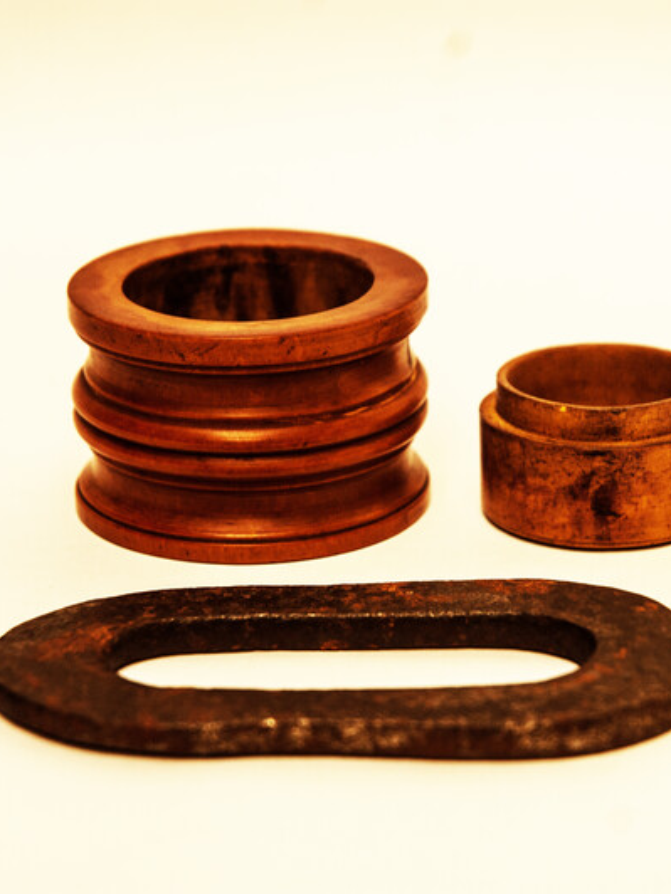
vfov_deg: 13.0
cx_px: 412
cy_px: 447
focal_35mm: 152
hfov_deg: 9.8
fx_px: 3929
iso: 100
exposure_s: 1/100
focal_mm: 70
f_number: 5
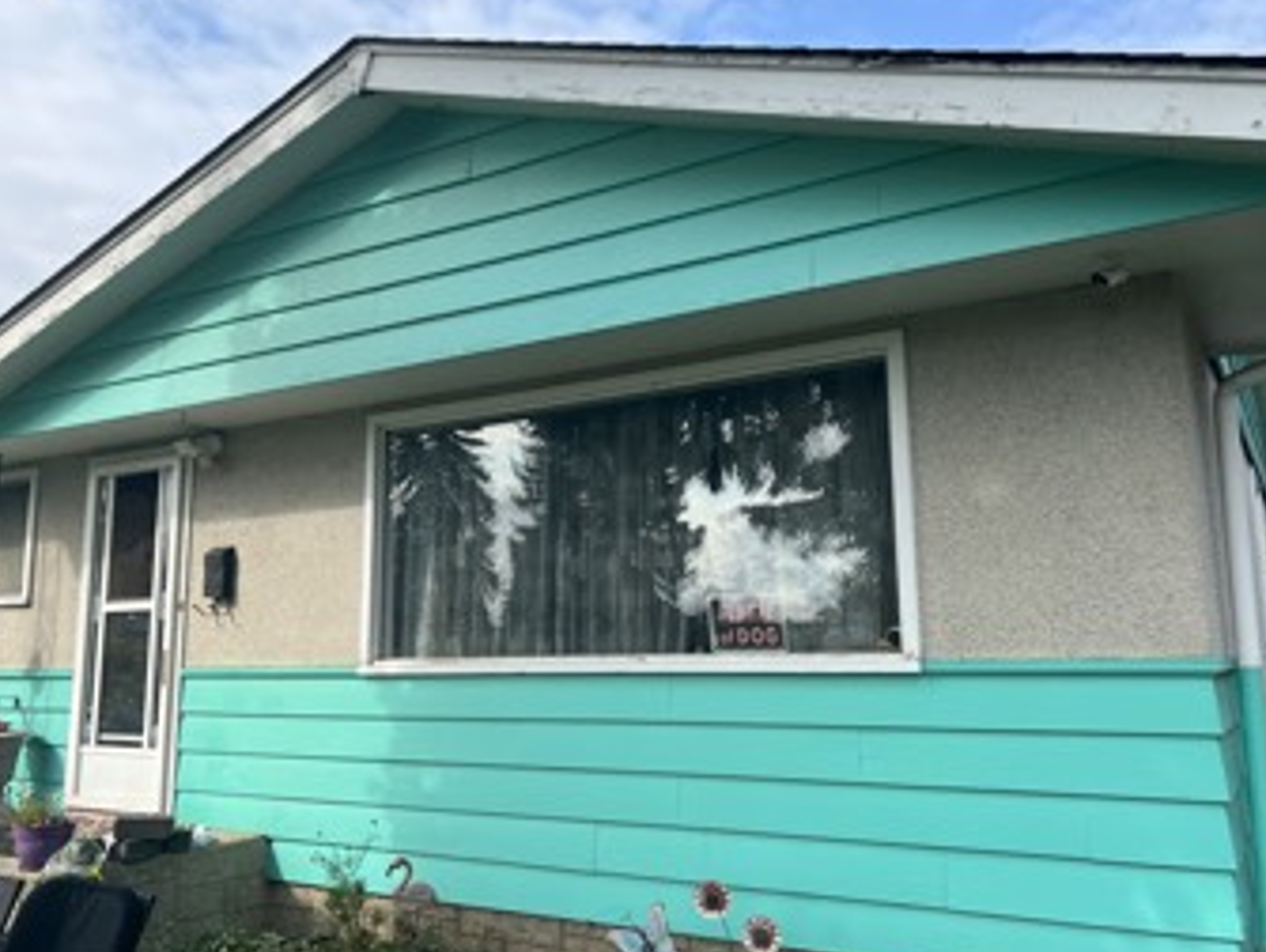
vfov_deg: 45.5
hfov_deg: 58.3
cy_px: 450
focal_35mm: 31
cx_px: 616
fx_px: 1135
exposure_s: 1/2695
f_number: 1.5
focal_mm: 5.7
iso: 50
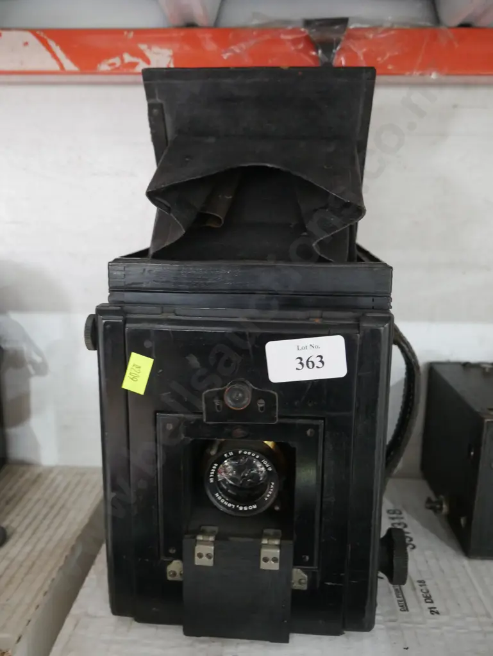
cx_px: 246
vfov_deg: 59.9
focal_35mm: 30
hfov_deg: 46.8
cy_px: 328
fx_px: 569
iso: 3200
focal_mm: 15
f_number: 3.6
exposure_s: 1/25
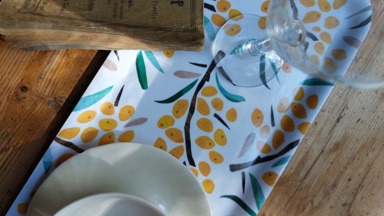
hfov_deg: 69.9
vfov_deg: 42.8
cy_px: 95
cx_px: 192
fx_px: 275
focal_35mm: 27
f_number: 1.8
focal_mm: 5.23
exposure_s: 1/100
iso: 64
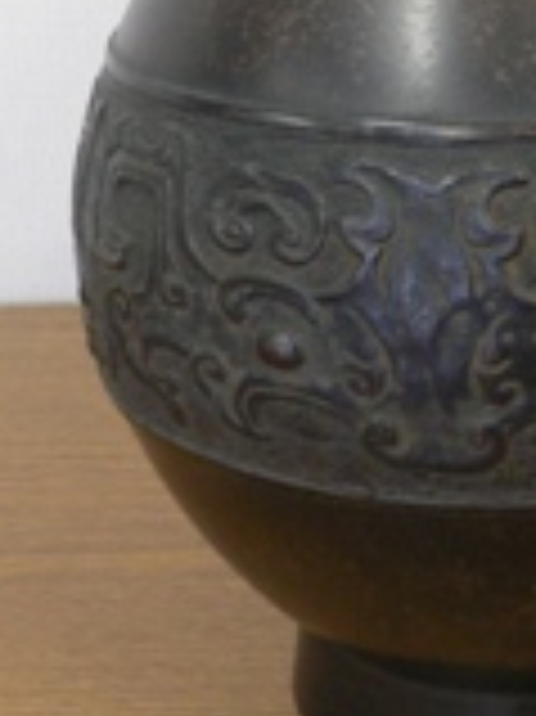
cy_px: 0
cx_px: 541
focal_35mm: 88
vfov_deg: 21.5
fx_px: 1819
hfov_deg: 16.4
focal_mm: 5.8
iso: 200
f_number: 2.8
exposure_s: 1/15
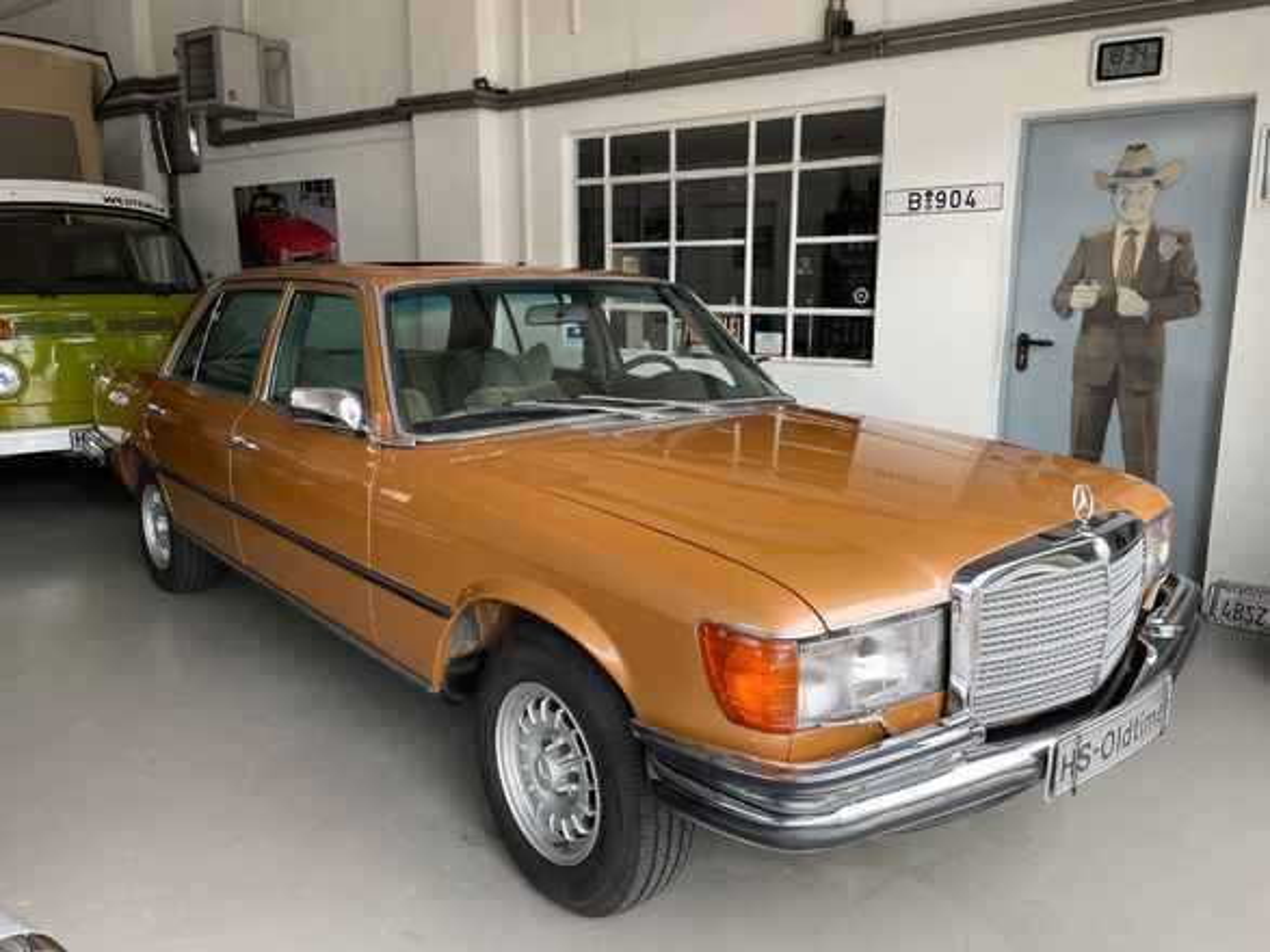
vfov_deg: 53.0
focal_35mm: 26
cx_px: 635
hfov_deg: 67.3
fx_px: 954
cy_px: 476
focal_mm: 4.2
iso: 125
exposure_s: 1/121
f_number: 1.6
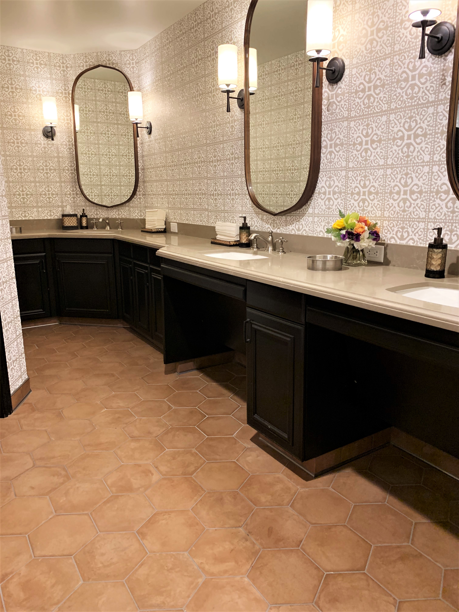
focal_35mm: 26
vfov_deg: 67.3
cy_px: 306
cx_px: 230
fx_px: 460
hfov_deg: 53.1
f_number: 1.8
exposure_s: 1/60
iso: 320
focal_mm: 4.25
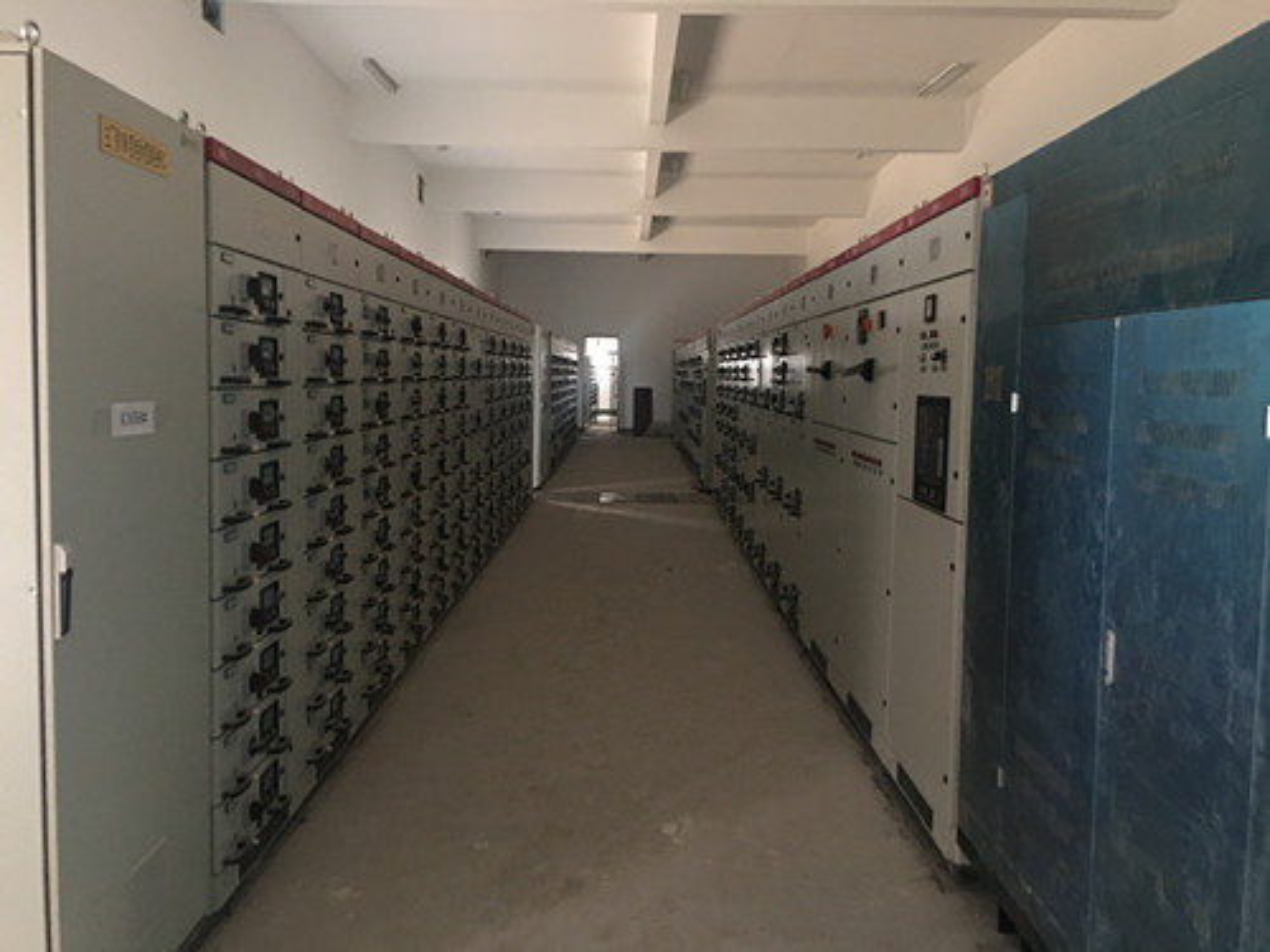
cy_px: 476
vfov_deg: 48.2
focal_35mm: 29
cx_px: 635
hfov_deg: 61.7
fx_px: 1064
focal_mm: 4.15
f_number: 2.2
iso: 125
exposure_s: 1/4
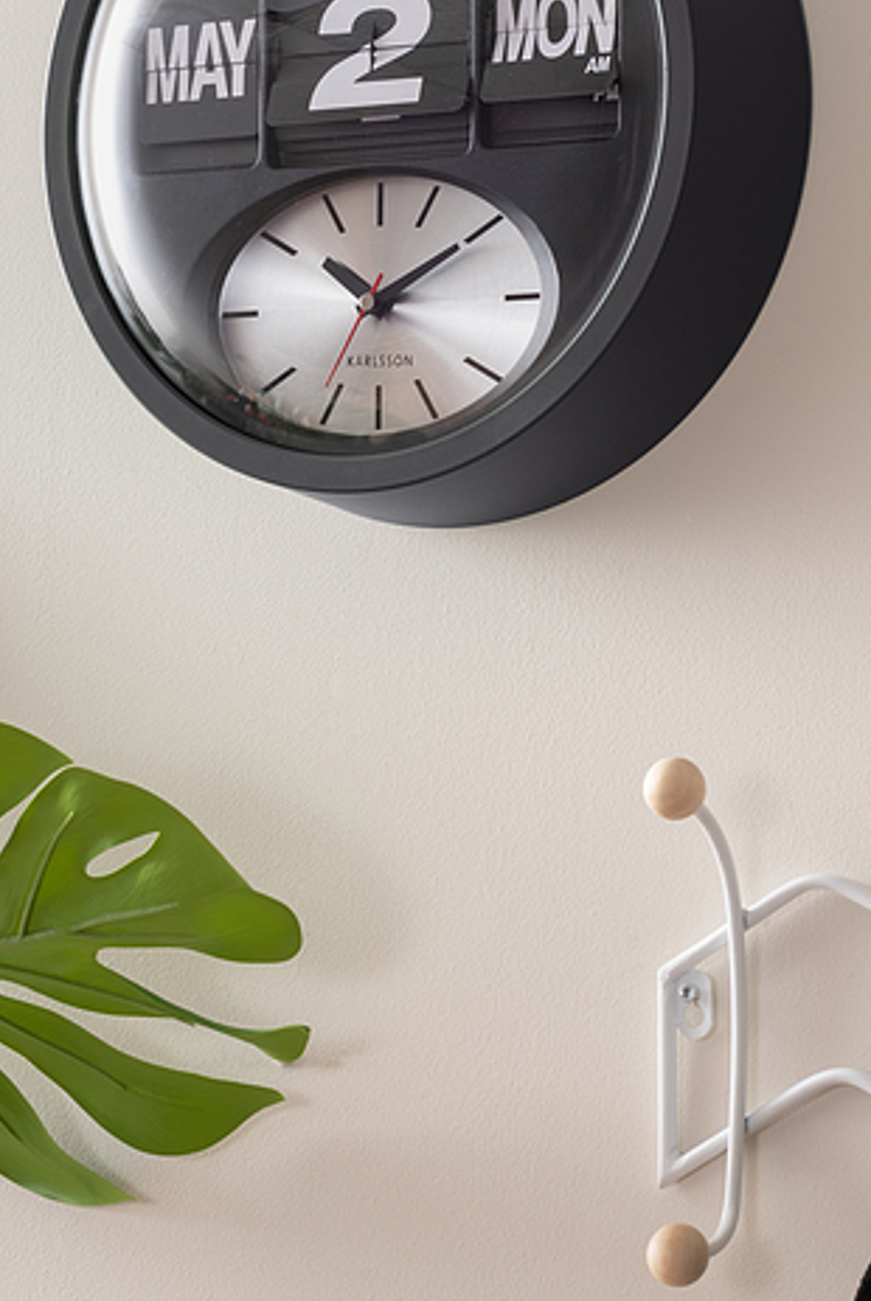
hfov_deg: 8.7
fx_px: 5753
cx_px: 597
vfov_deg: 12.9
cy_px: 561
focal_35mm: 159
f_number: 13
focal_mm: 85
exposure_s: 1/125
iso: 125
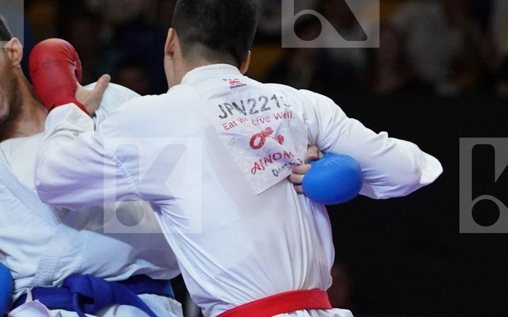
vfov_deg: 3.7
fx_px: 4956
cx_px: 331
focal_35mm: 358
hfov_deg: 5.9
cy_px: 185
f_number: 2.8
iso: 4000
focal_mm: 126
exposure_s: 1/1000
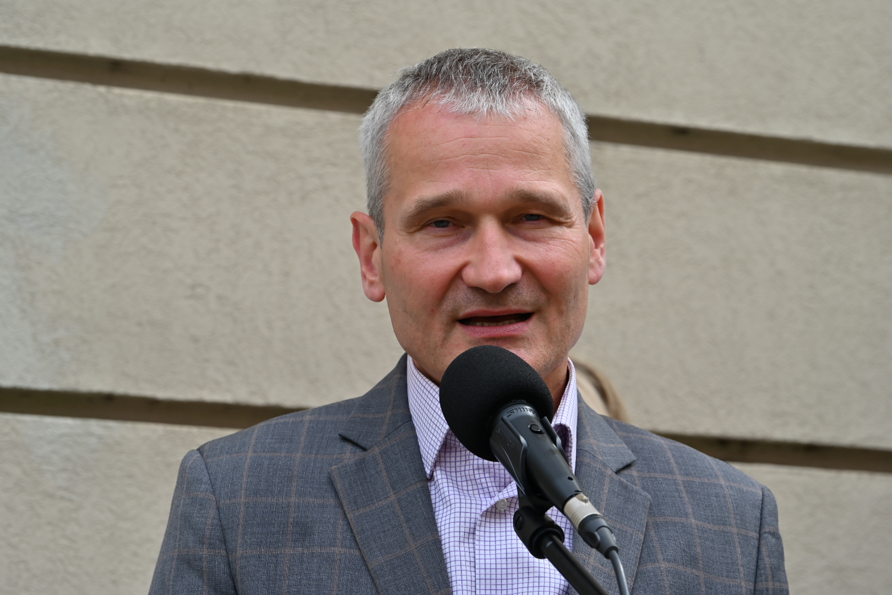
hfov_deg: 14.7
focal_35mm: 140
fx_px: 3469
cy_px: 298
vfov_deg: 9.8
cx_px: 446
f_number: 10
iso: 100
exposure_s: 1/125
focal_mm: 140
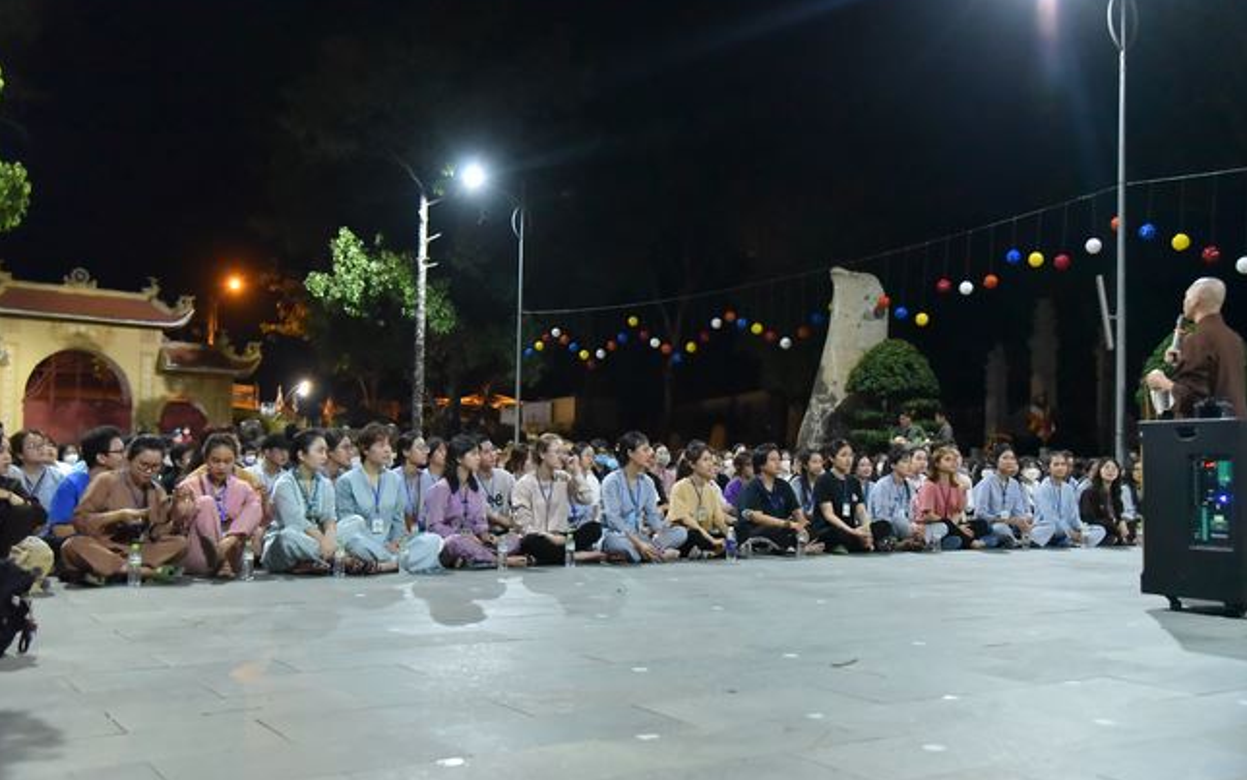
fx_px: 1224
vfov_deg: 35.4
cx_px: 625
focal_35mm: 36
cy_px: 399
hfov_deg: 54.0
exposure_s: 1/160
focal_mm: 35
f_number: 4
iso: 8000
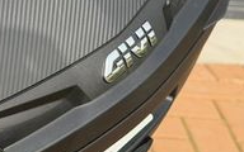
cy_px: 8
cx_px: -97
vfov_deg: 7.7
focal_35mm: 170
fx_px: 1130
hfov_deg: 11.9
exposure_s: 1/1027
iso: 80
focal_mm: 6.76
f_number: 1.78
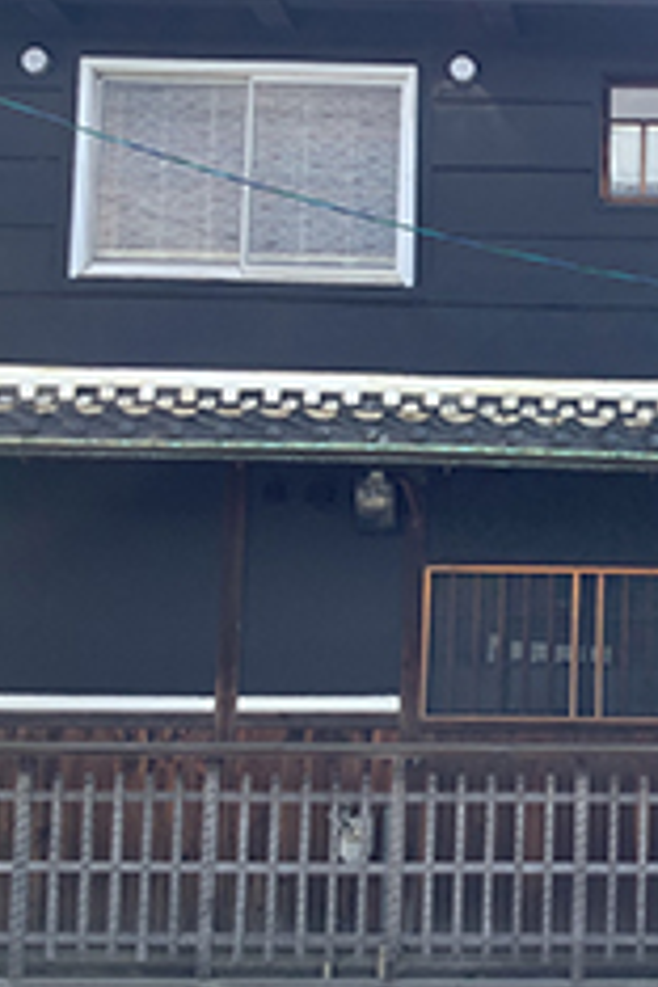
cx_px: 755
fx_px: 1508
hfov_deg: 22.9
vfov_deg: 36.2
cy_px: 510
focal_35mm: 55
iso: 25
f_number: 2.4
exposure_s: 1/301
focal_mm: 3.3
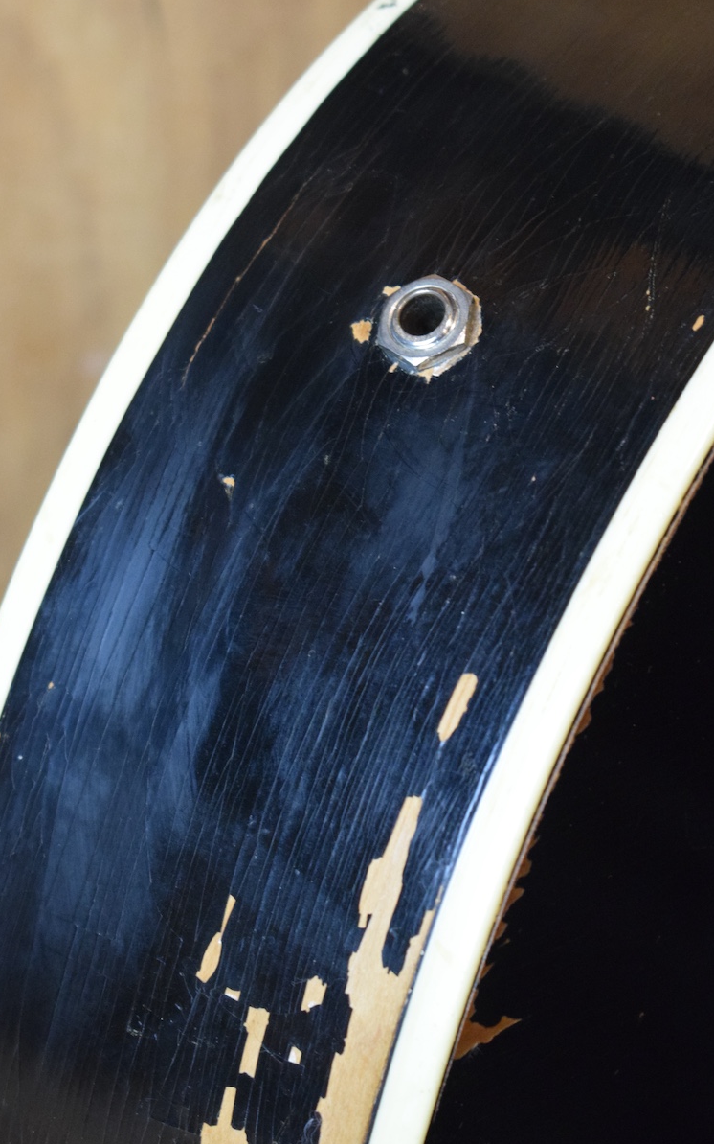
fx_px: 3290
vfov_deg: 19.7
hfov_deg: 12.4
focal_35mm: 106
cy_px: 493
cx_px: 421
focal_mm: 55
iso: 2800
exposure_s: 1/30
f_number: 5.6
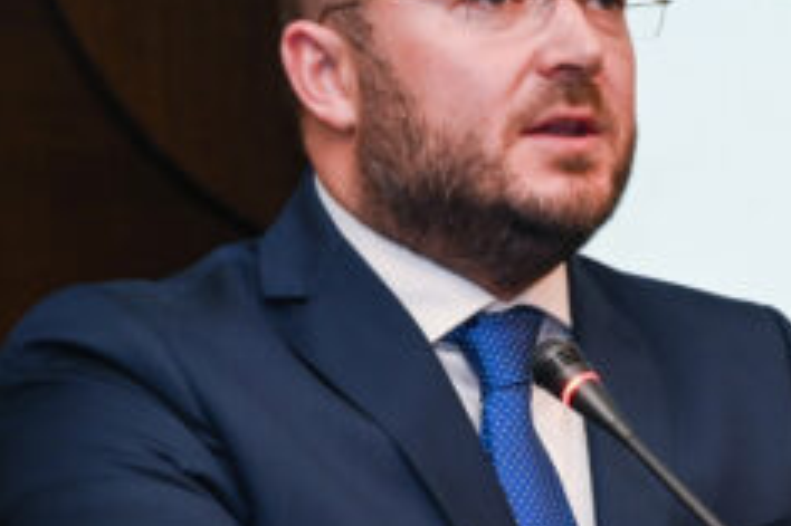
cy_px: 303
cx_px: 1163
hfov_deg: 10.1
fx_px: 4347
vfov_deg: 6.9
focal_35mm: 198
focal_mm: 67
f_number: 5.6
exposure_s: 1/100
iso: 1000
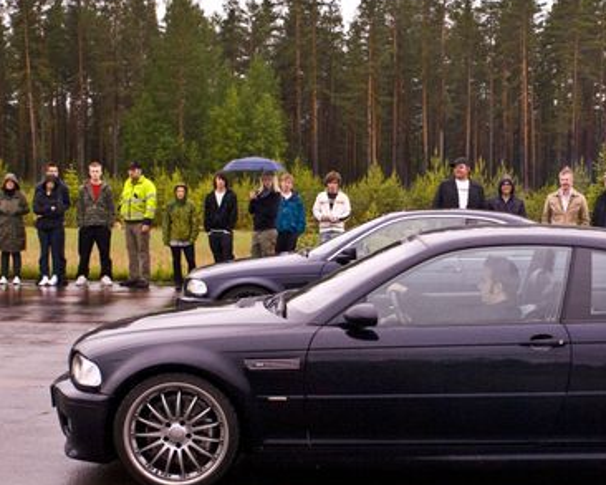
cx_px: 422
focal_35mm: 69
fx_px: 1238
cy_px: 301
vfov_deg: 22.1
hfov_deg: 27.3
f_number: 4.5
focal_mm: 28
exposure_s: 1/125
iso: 800
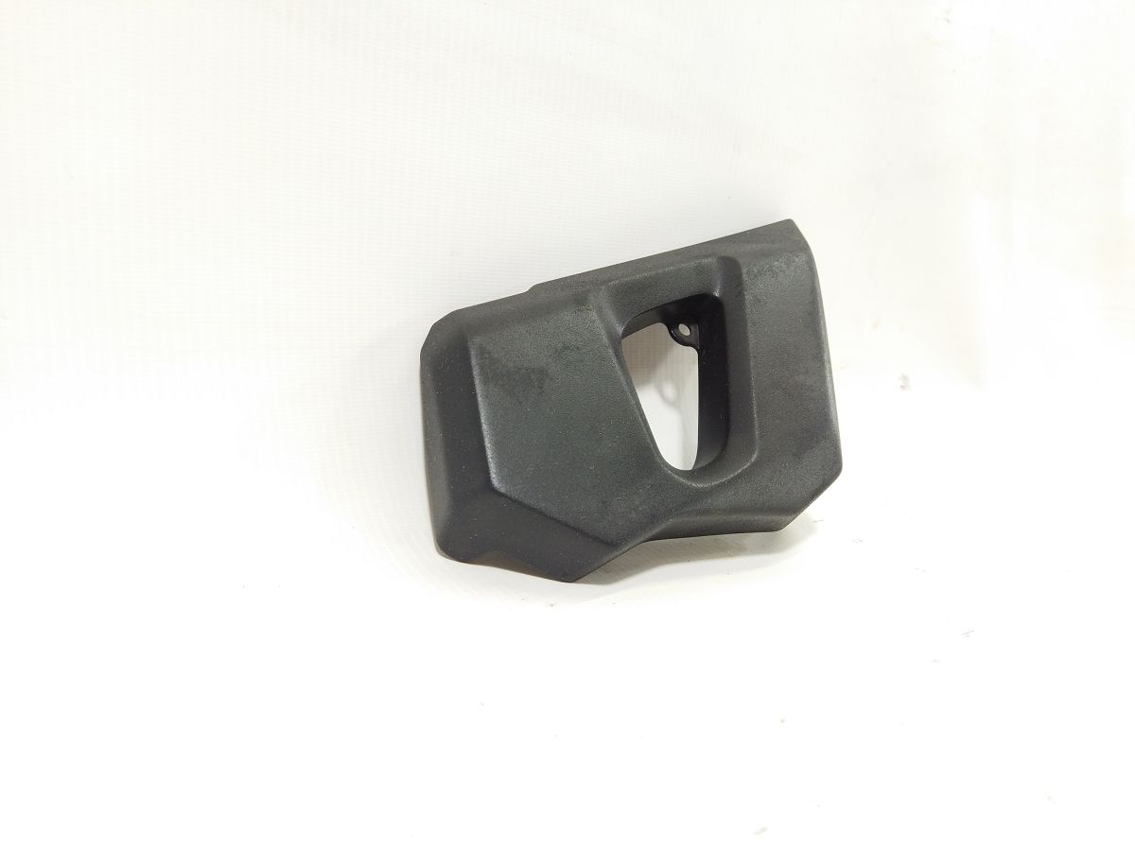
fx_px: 885
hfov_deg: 65.3
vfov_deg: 51.4
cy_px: 426
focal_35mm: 27
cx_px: 568
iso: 113
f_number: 1.79
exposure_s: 1/50
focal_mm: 4.71
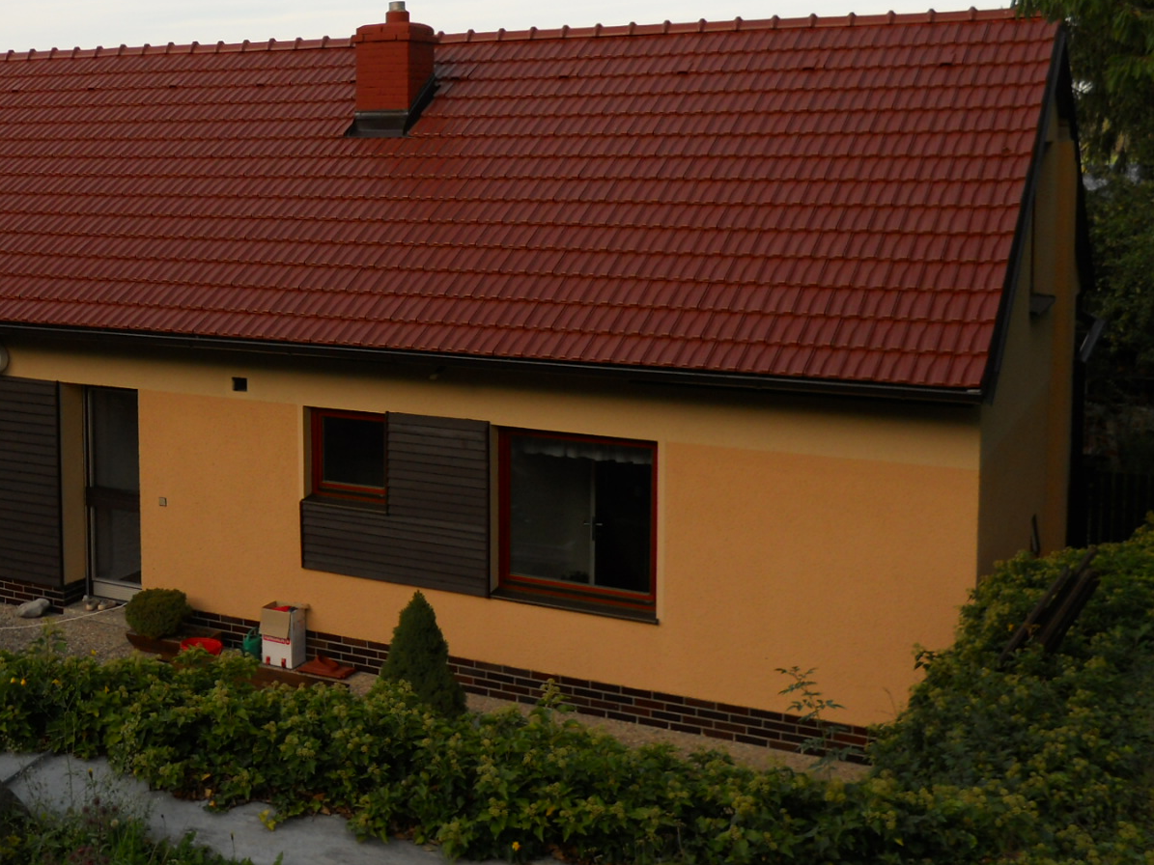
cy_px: 227
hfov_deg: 38.1
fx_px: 1600
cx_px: 221
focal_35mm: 48
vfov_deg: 29.8
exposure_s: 1/500
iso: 80
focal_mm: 5
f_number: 2.7
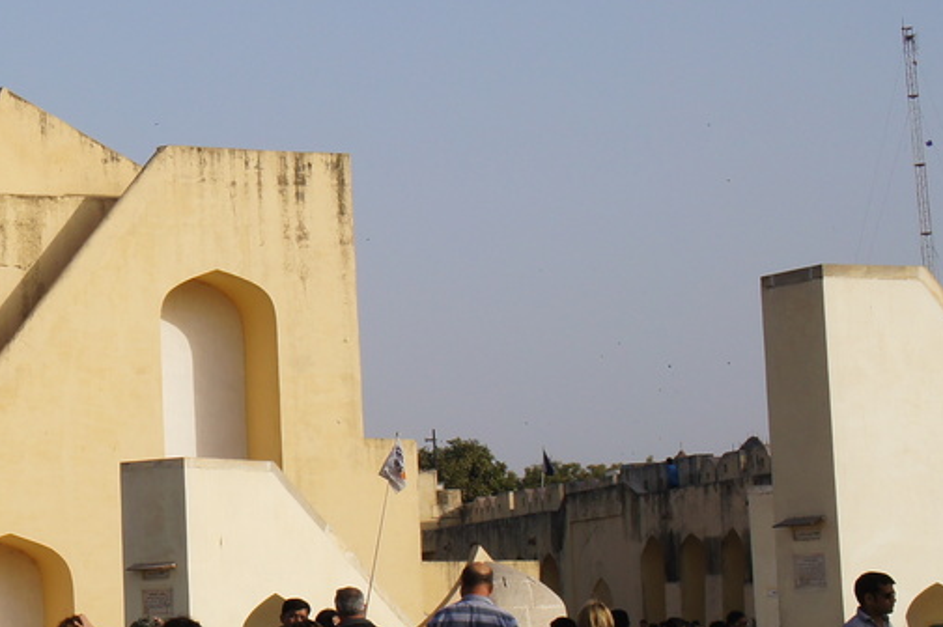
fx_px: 3257
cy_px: 276
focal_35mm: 124
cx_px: -148
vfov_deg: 11.0
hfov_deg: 15.9
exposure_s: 1/320
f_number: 13
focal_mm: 29
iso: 200
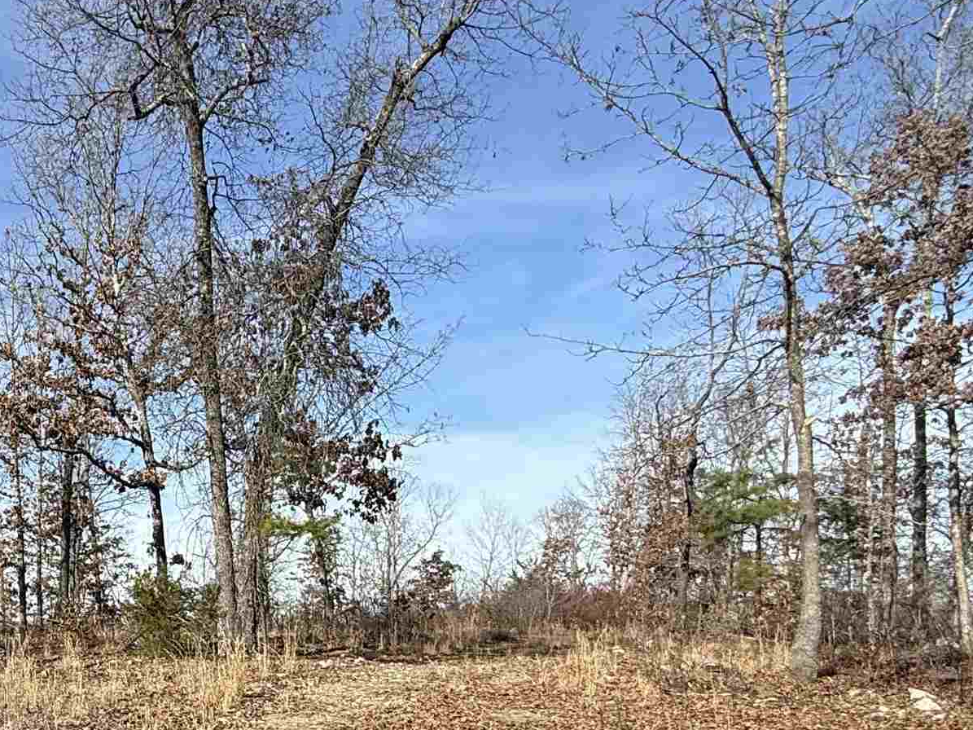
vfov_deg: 36.4
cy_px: 695
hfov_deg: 43.8
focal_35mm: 36
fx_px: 1012
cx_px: -2
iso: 50
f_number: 2.2
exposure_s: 1/1368
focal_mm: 2.22
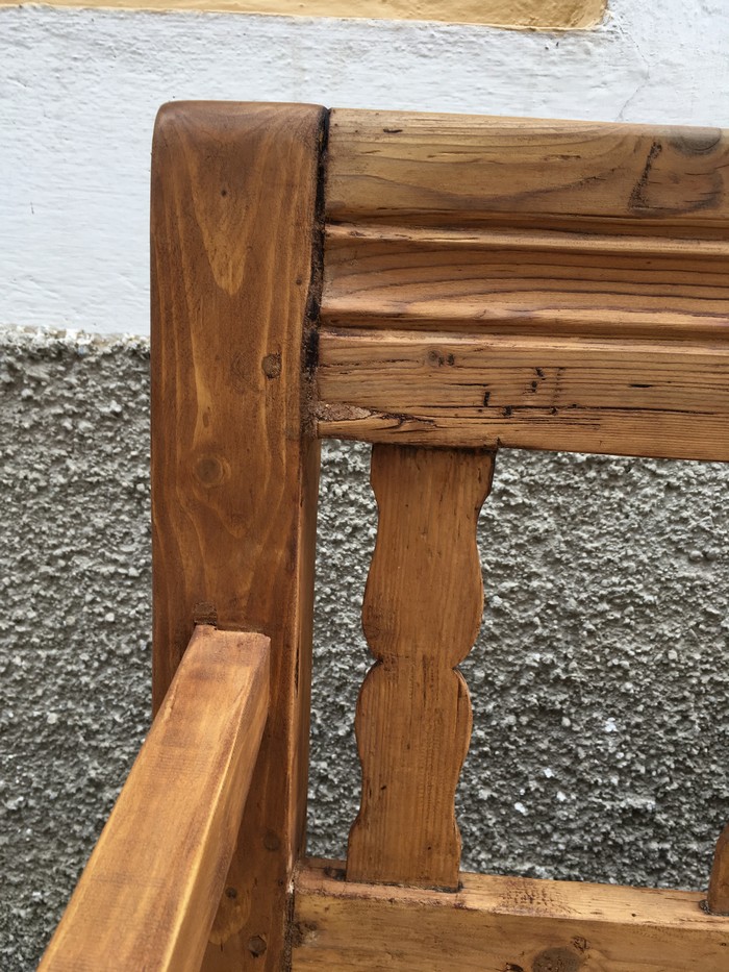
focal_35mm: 29
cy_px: 486
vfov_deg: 61.7
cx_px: 364
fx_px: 814
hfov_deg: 48.2
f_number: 2.2
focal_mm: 4.15
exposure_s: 1/50
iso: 25
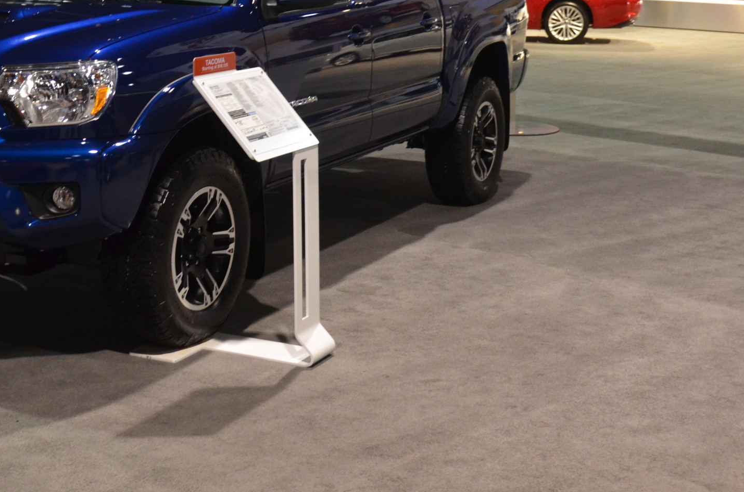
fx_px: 1299
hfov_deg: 31.5
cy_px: 69
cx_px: 208
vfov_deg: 21.1
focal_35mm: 63
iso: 1600
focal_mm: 24
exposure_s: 1/80
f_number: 3.8
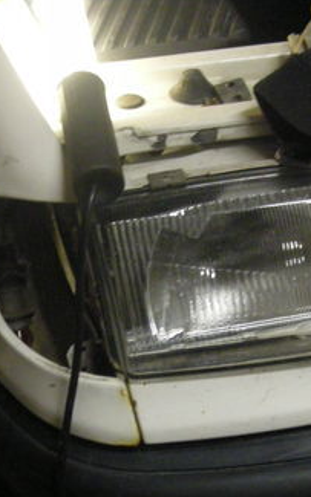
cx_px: 152
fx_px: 990
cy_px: 365
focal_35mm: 73
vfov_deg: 27.9
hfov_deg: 17.8
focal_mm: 5.7
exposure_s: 1/55.3
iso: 400
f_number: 2.8
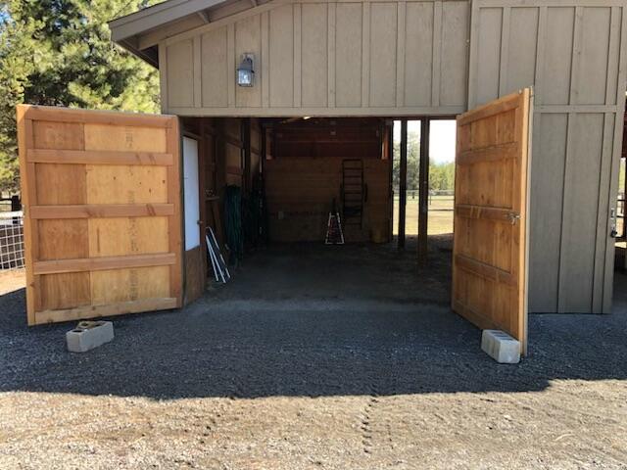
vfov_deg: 49.7
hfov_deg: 63.4
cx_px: 314
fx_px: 507
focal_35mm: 28
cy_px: 235
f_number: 1.8
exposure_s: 1/122
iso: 20
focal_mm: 3.99
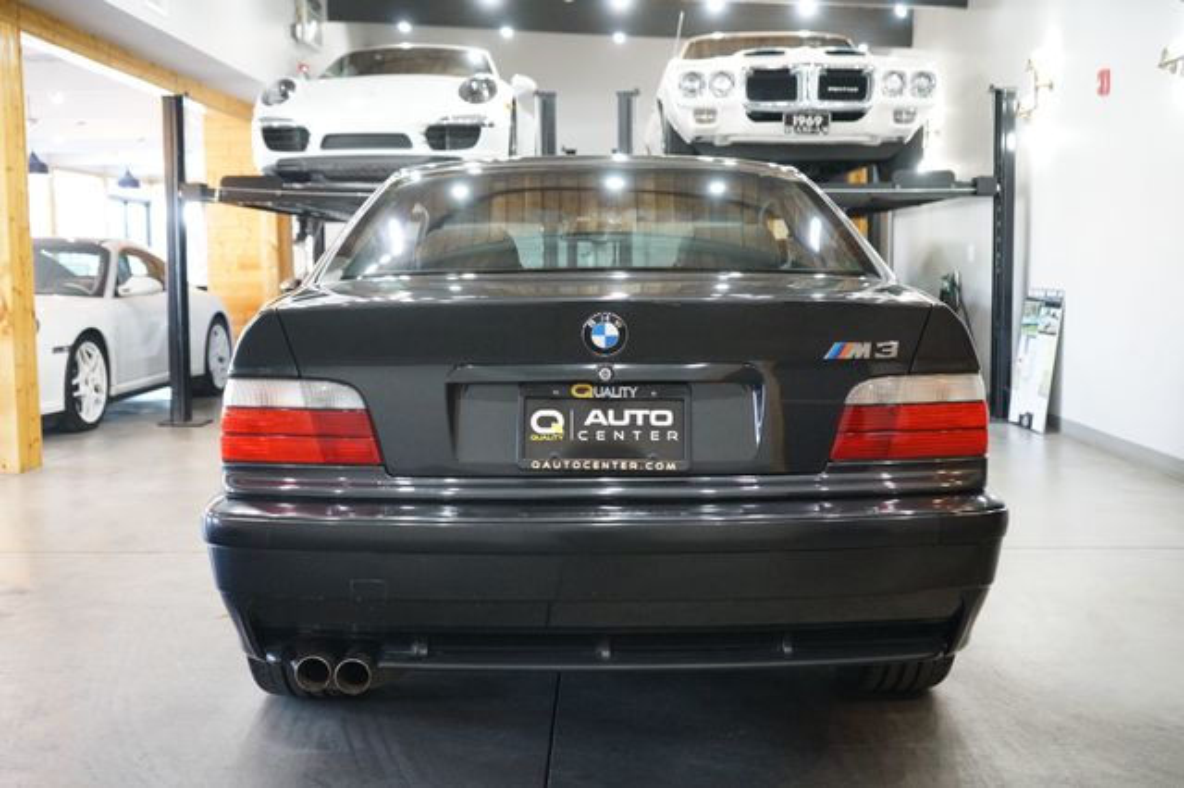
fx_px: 1249
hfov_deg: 50.7
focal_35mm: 38
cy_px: 394
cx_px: 592
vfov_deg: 35.0
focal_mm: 38
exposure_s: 1/100
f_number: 4
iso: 10000
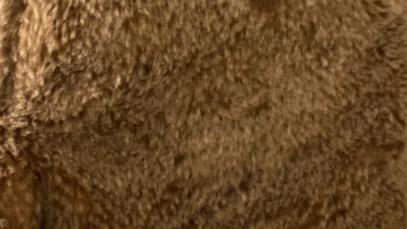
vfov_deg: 11.6
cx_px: 190
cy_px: 36
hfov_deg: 20.6
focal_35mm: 104
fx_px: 1122
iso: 640
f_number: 2.2
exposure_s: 1/15
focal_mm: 2.87
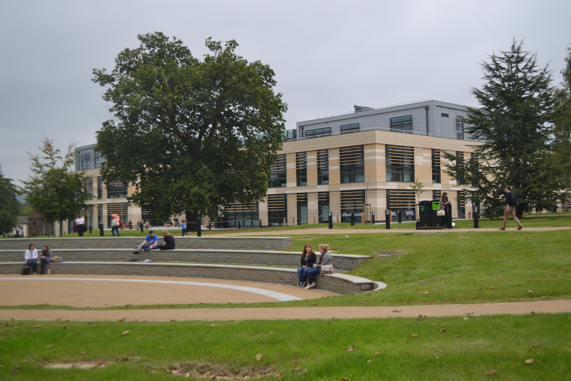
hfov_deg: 49.6
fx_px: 619
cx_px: 286
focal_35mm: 39
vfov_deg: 34.2
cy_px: 190
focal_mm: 26
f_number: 5
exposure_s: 1/200
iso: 100
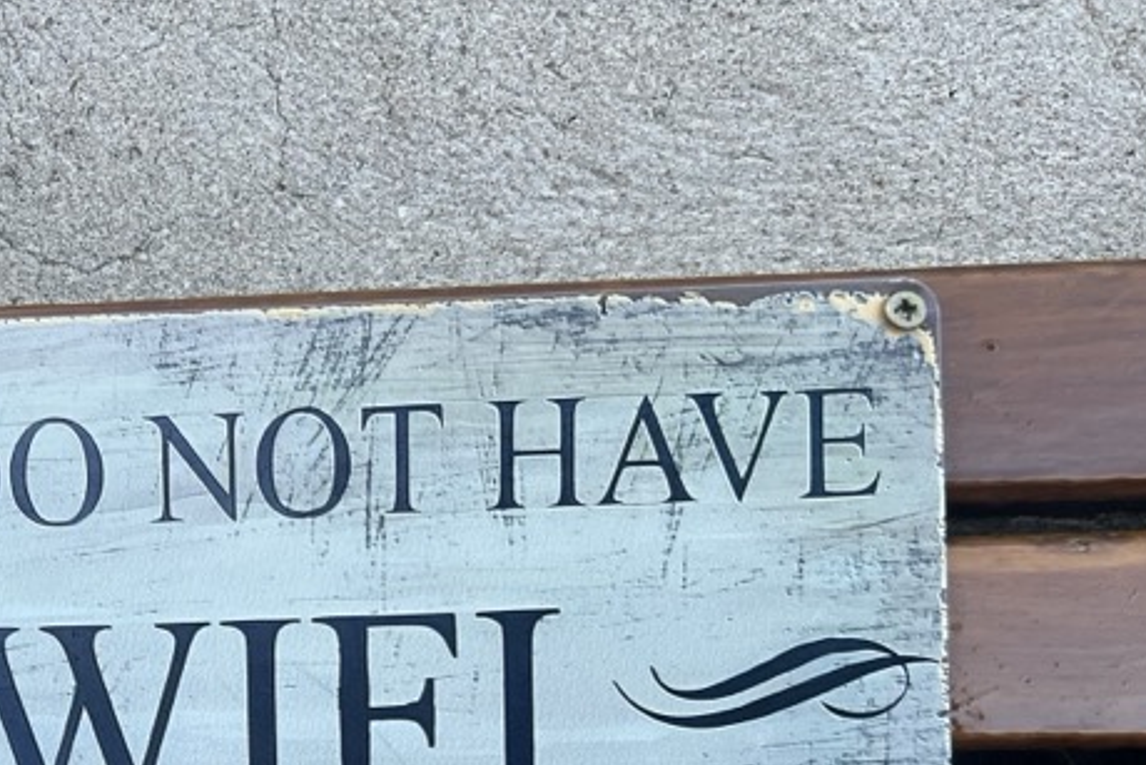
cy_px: 725
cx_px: 222
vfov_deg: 27.4
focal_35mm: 47
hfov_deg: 40.1
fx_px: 1497
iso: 40
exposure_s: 1/289
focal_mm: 5.7
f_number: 1.5
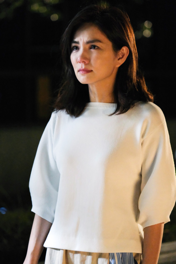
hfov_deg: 6.2
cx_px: 88
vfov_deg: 9.2
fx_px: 1635
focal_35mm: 223
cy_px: 132
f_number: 5.6
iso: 12800
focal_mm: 148.5
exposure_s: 1/60
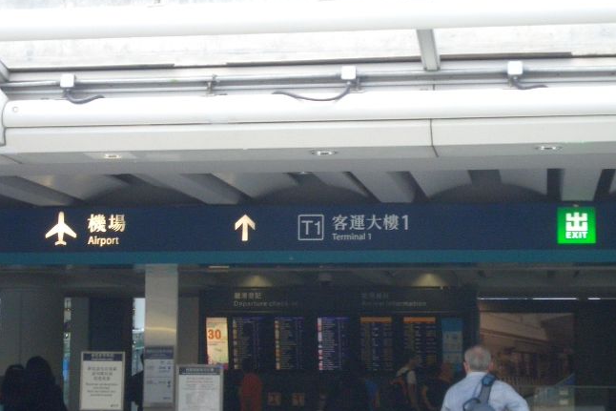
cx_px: 309
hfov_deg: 22.1
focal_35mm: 92
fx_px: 1574
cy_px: 205
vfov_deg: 14.9
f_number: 6
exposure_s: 1/50
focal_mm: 11.6
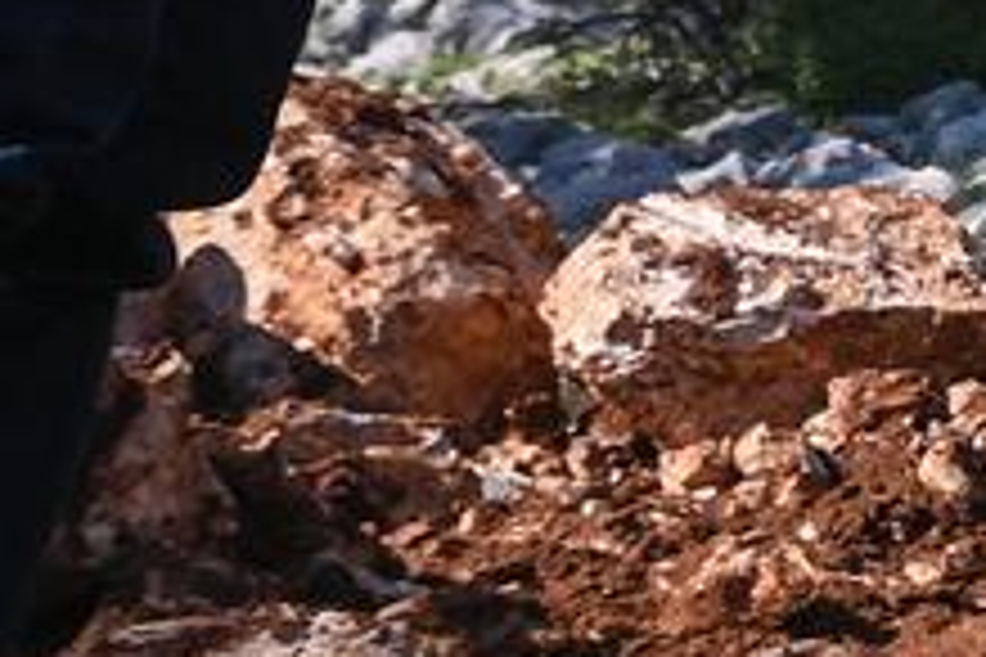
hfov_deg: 13.4
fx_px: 3204
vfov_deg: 10.7
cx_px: 2305
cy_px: -644
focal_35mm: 117
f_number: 5.6
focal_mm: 16
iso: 250
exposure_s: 1/1000
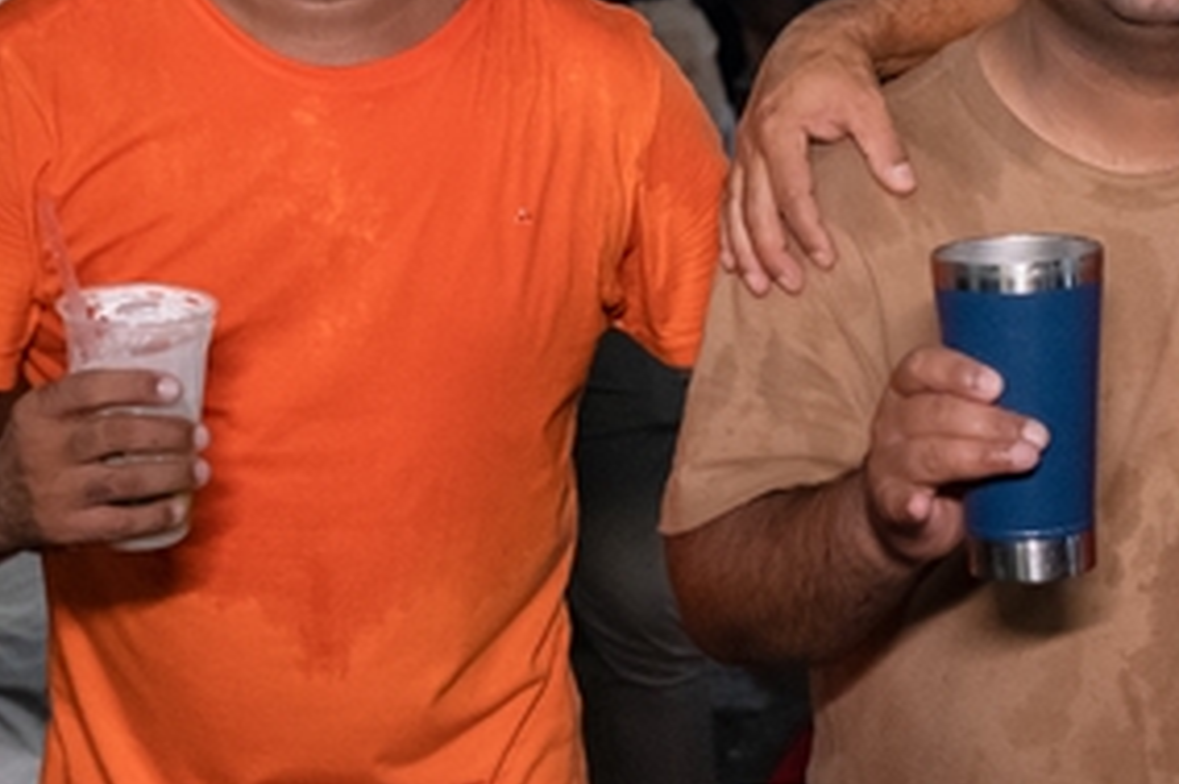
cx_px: 720
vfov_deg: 14.5
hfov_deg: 21.7
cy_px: 203
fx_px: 3077
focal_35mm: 94
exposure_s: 1/320
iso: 2500
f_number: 2.5
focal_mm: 24
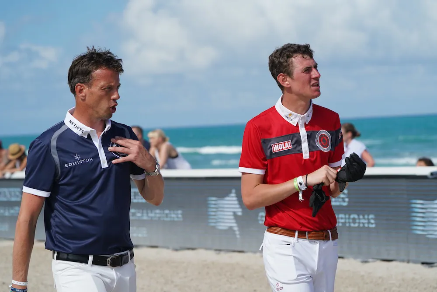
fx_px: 1821
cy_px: 146
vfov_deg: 9.2
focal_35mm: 150
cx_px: 218
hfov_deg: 13.7
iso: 640
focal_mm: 150
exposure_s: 1/3200
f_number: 7.1
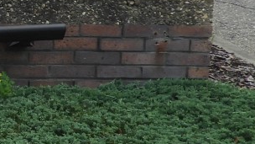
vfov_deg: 7.8
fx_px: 1048
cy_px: -13
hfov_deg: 11.9
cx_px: -302
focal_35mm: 155
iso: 100
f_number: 3.5
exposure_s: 1/640
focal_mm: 5.4
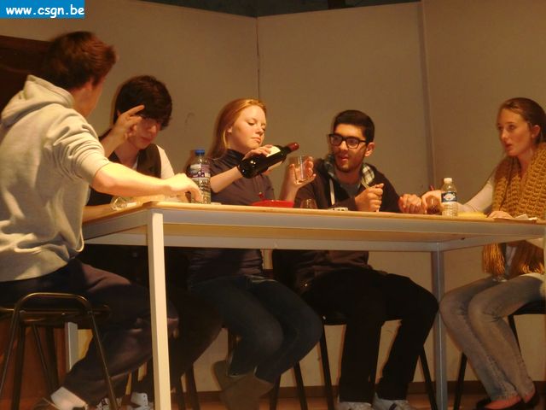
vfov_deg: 20.4
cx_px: 273
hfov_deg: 27.0
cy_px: 205
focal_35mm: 72
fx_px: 1136
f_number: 4.7
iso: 400
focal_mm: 12.65
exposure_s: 1/50
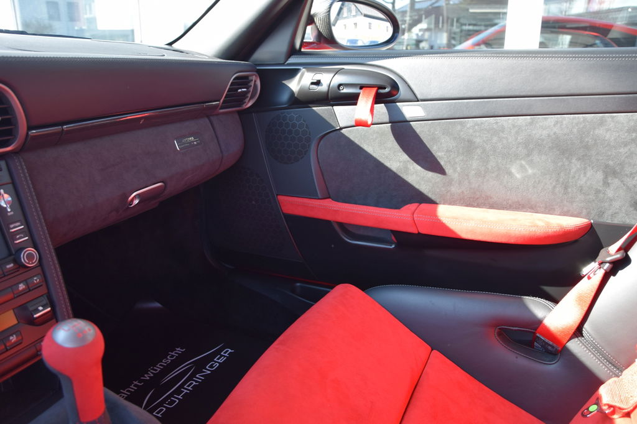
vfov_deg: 25.7
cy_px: 212
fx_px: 929
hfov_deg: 37.9
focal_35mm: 52
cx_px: 318
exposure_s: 1/125
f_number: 5.6
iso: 400
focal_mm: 35
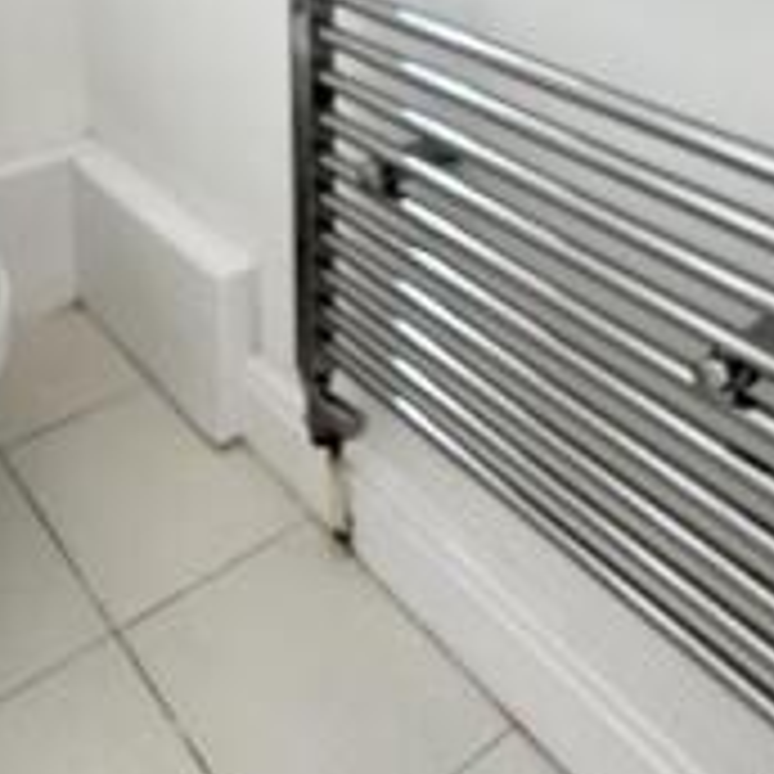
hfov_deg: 40.0
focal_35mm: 42
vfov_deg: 36.6
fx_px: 1062
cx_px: 335
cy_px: 29
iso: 200
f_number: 2.2
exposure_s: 1/100
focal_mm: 2.22
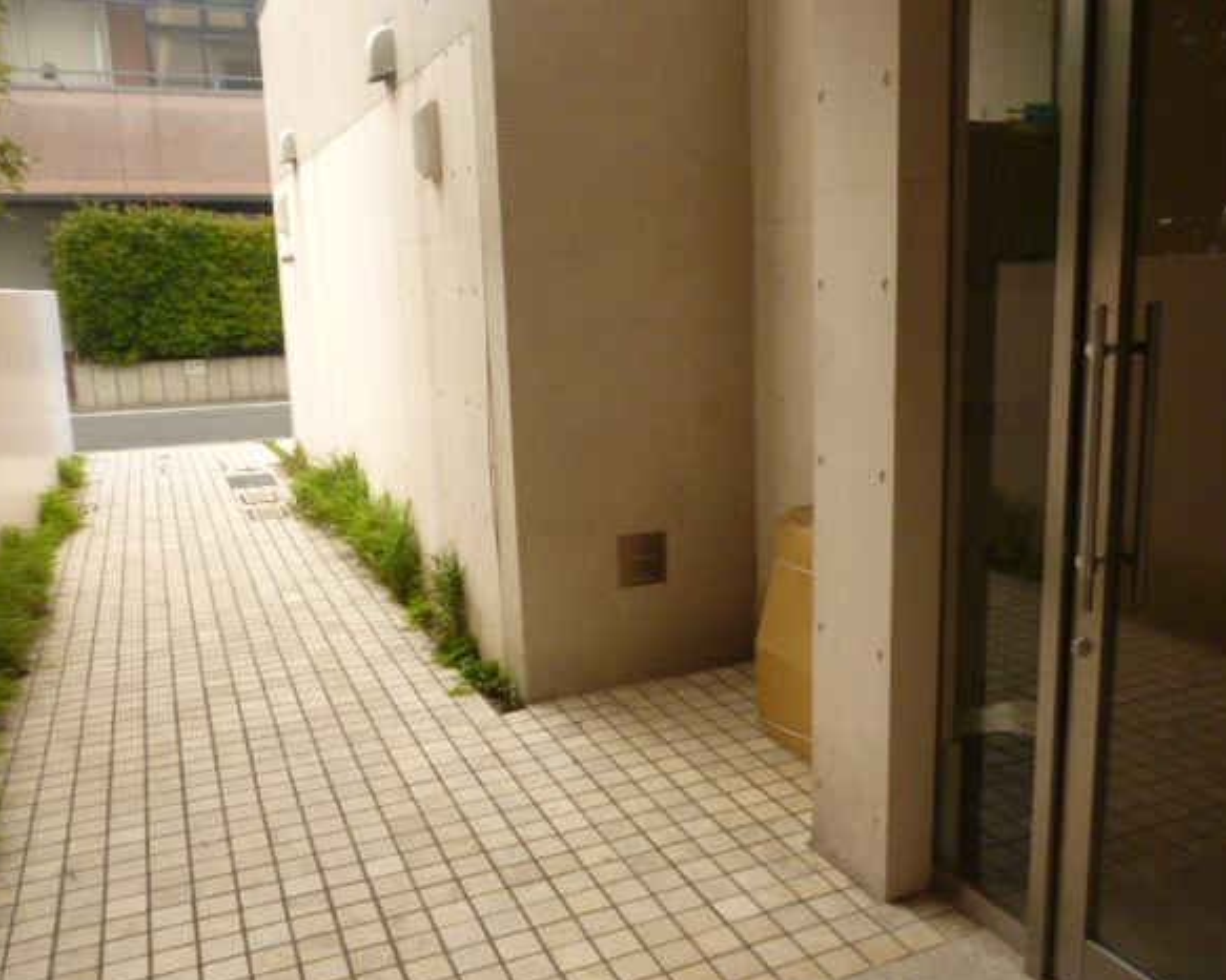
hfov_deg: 58.7
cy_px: 503
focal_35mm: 30
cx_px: 650
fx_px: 1088
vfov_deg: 48.5
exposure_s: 1/125
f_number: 3.1
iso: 400
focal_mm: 5
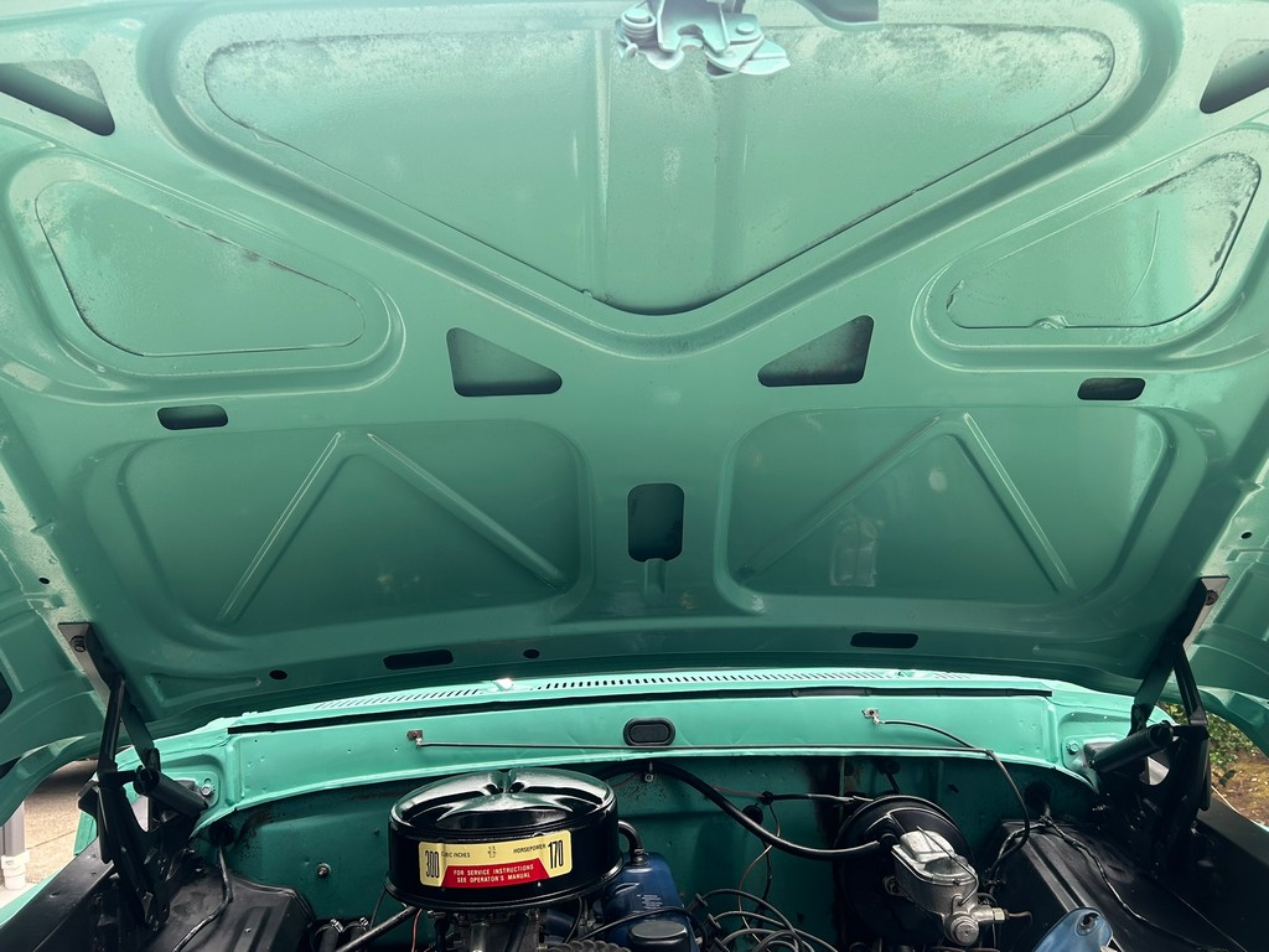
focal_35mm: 26
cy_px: 476
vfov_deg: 53.1
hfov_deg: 67.3
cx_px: 634
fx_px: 953
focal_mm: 5.7
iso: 40
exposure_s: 1/293
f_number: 1.5
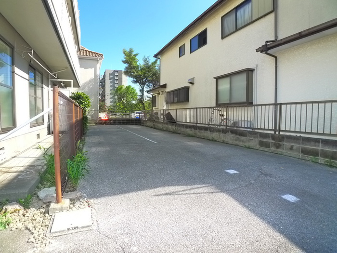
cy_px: 126
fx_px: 234
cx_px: 168
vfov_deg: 56.8
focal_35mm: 24
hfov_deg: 71.6
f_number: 3.2
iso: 400
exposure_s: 1/500
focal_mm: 5.1
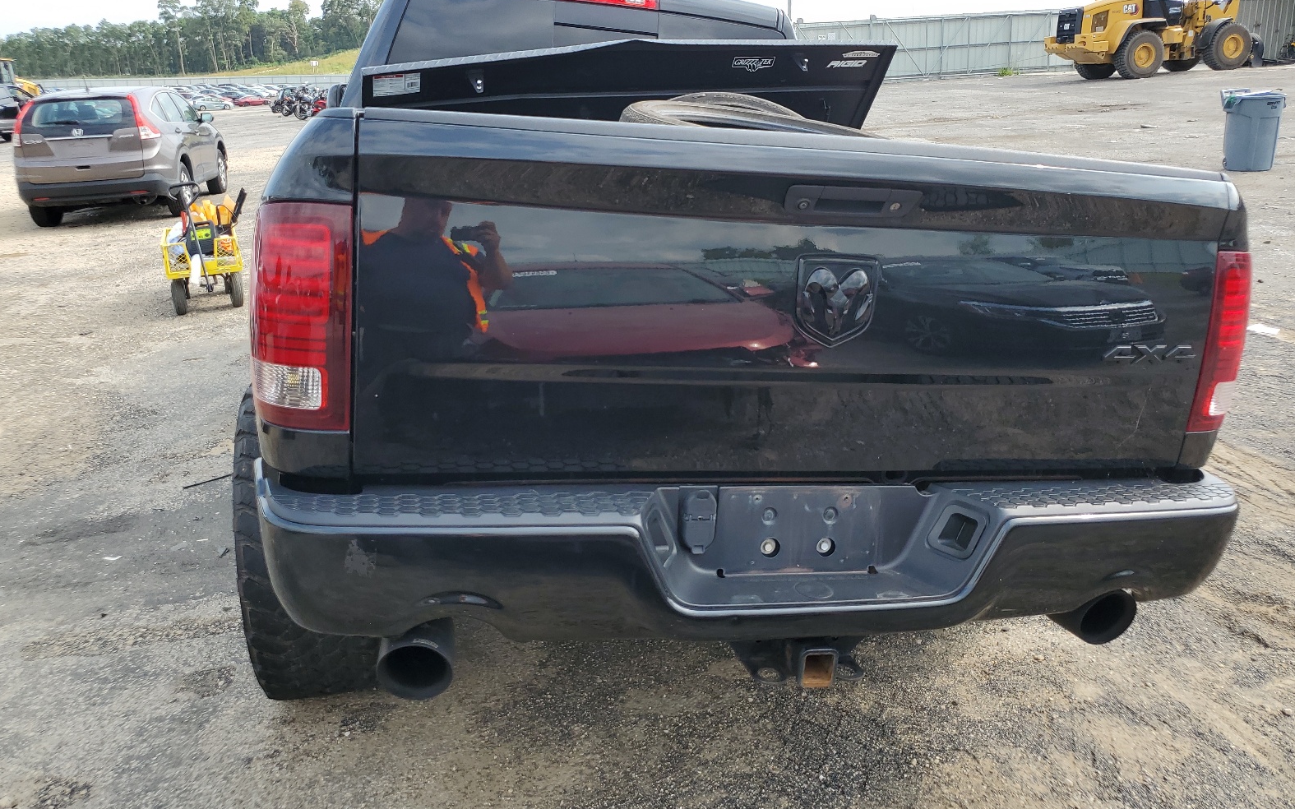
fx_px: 988
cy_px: 365
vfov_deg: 44.5
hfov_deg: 66.5
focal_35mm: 28
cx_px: 643
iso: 50
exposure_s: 1/1111
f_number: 1.5
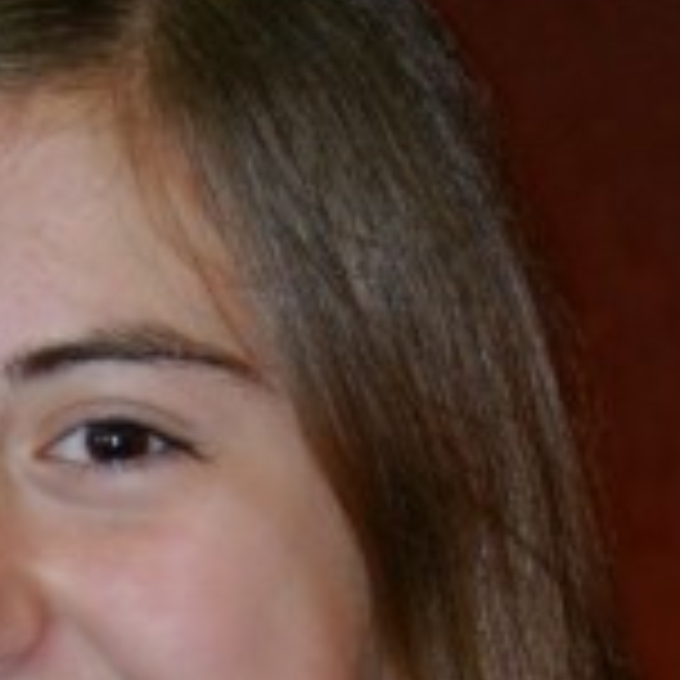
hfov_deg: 4.1
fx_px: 9468
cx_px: 113
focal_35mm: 426
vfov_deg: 4.1
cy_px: 1121
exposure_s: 1/125
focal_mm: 70
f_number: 5.6
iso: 800
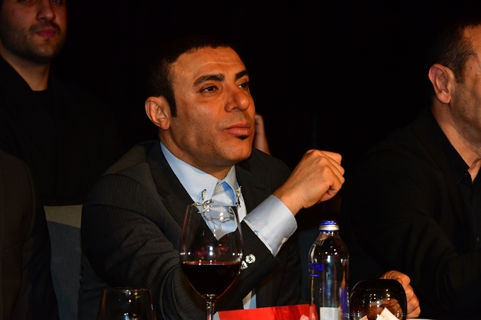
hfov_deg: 9.8
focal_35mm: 210
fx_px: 2805
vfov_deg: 6.5
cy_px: 160
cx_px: 240
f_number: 10
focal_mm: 140
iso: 2500
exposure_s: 1/160
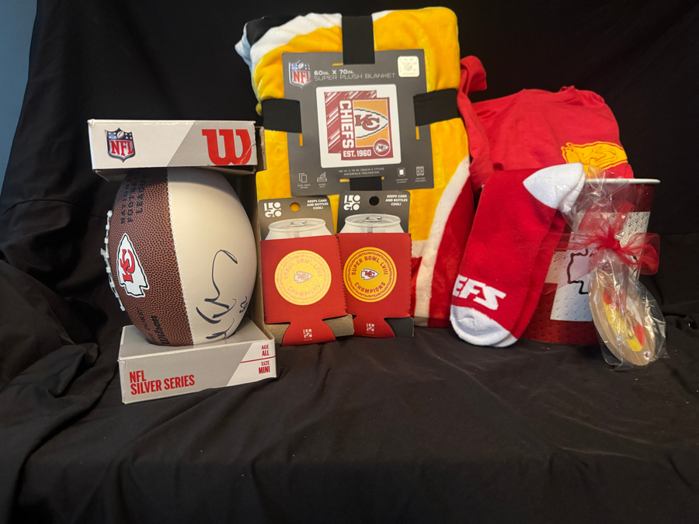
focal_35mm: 24
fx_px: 485
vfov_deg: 56.8
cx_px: 350
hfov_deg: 71.6
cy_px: 262
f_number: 1.78
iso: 800
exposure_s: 1/40
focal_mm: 6.76
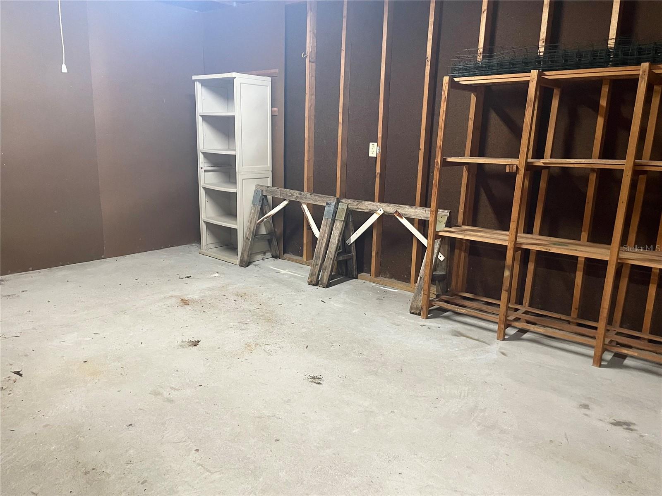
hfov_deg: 67.3
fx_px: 497
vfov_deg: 53.1
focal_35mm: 26
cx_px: 331
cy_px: 248
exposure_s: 1/60
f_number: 1.6
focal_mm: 4.2
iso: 400
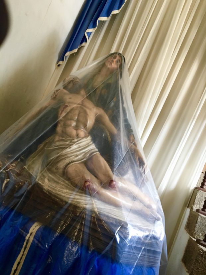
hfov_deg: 48.2
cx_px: 103
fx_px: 230
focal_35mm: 29
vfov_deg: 61.7
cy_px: 138
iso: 125
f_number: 2.2
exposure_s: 1/30
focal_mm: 4.15
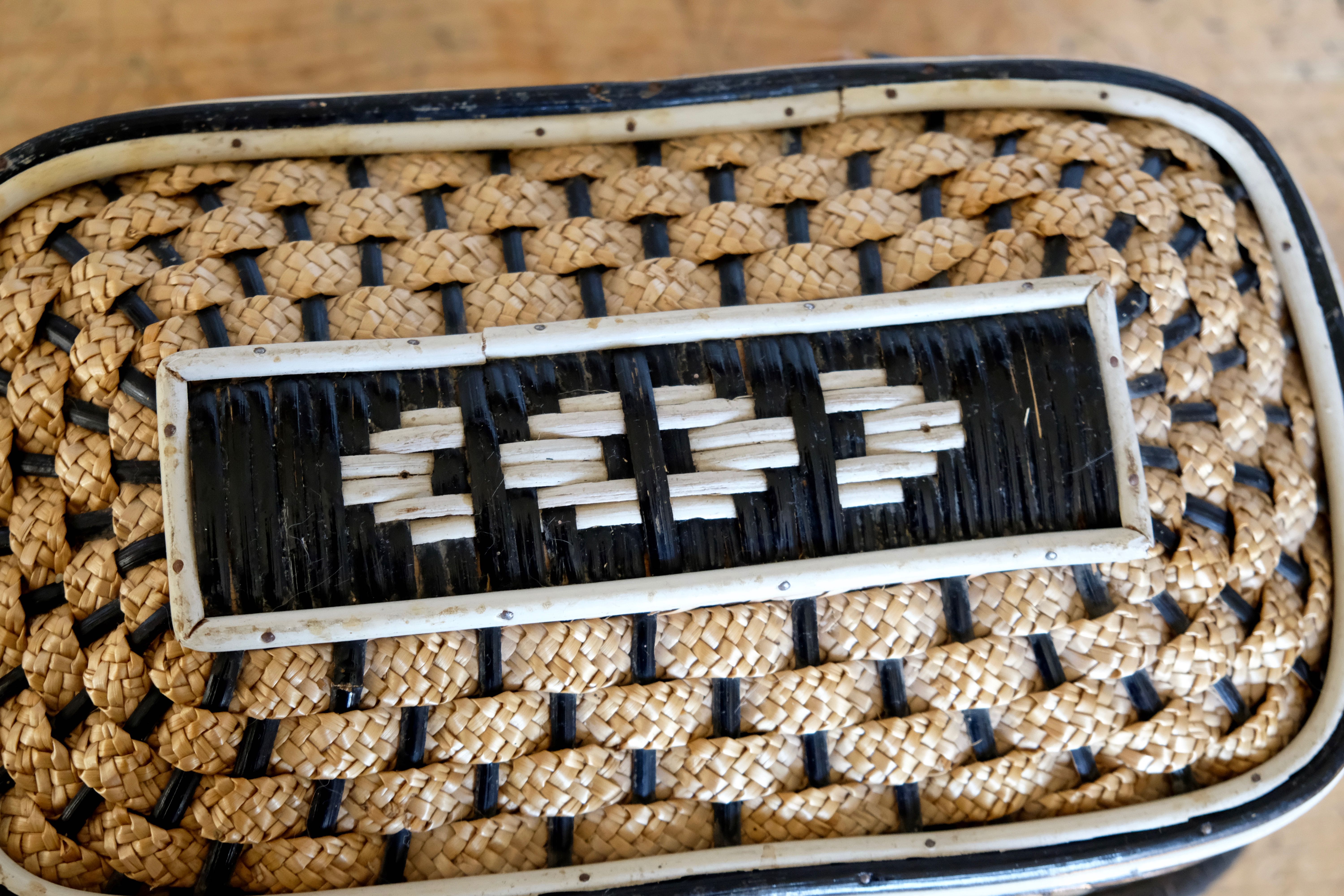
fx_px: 2016
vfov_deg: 25.1
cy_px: 448
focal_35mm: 54
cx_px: 672
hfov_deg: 36.9
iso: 3200
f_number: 4
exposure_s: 1/60
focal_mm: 35.8
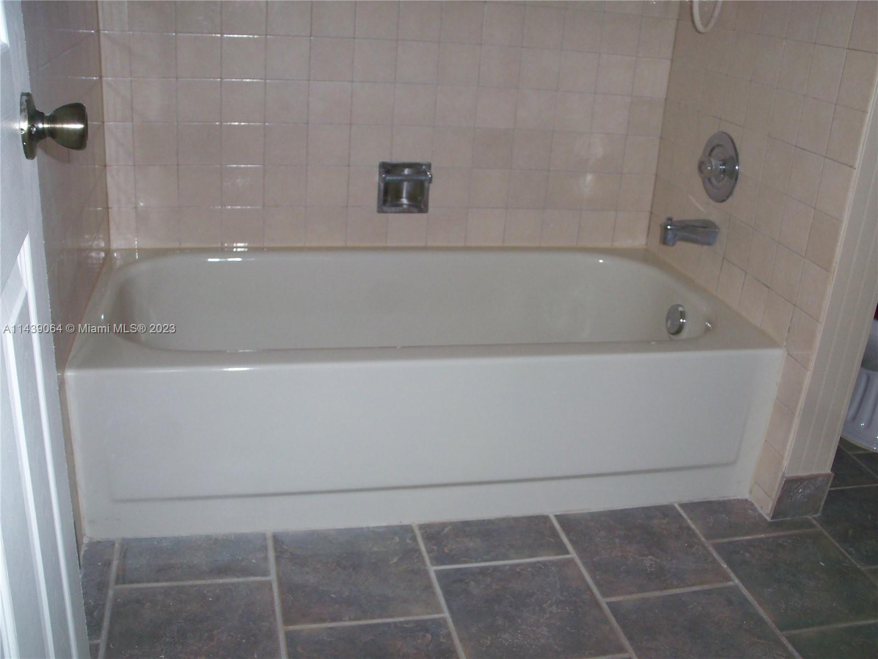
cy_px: 330
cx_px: 439
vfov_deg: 40.7
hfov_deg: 52.6
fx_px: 888
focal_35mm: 35
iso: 100
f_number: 3
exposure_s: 1/30
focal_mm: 6.3
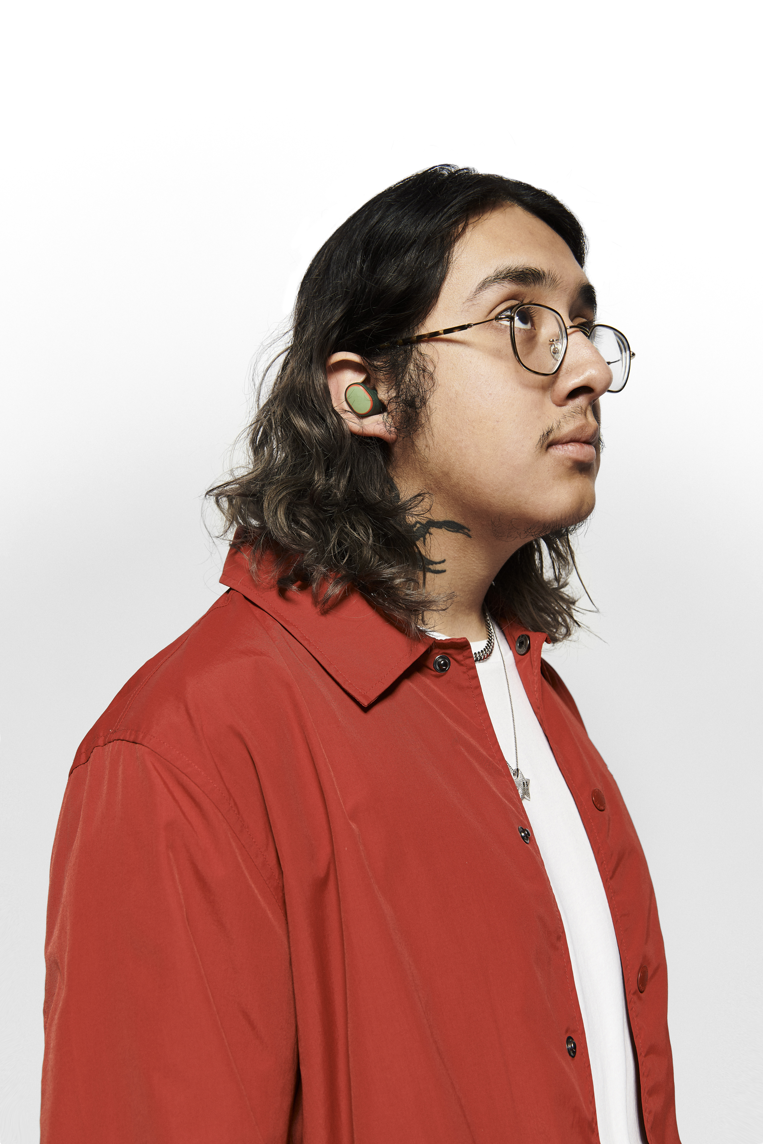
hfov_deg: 35.1
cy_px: 572
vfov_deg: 50.7
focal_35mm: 38
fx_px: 1208
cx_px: 382
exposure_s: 1/250
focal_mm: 38
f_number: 8
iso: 160
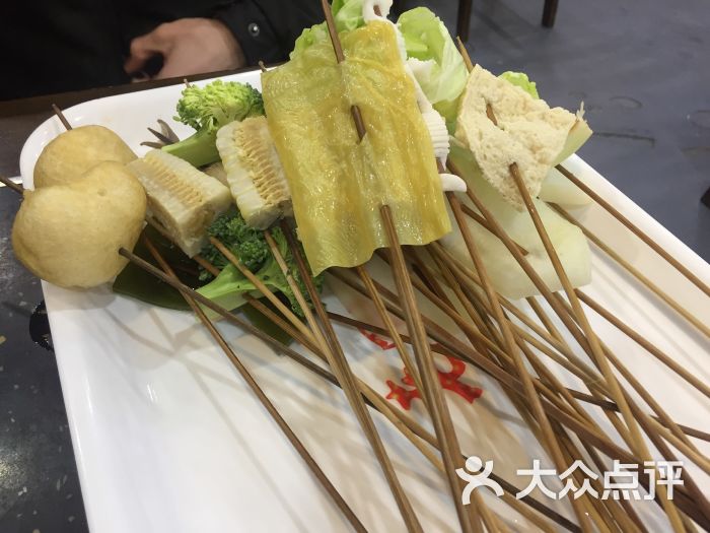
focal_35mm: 29
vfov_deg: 48.2
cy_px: 266
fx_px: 595
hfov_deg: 61.7
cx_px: 355
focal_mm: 4.15
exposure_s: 1/33
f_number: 2.2
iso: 100
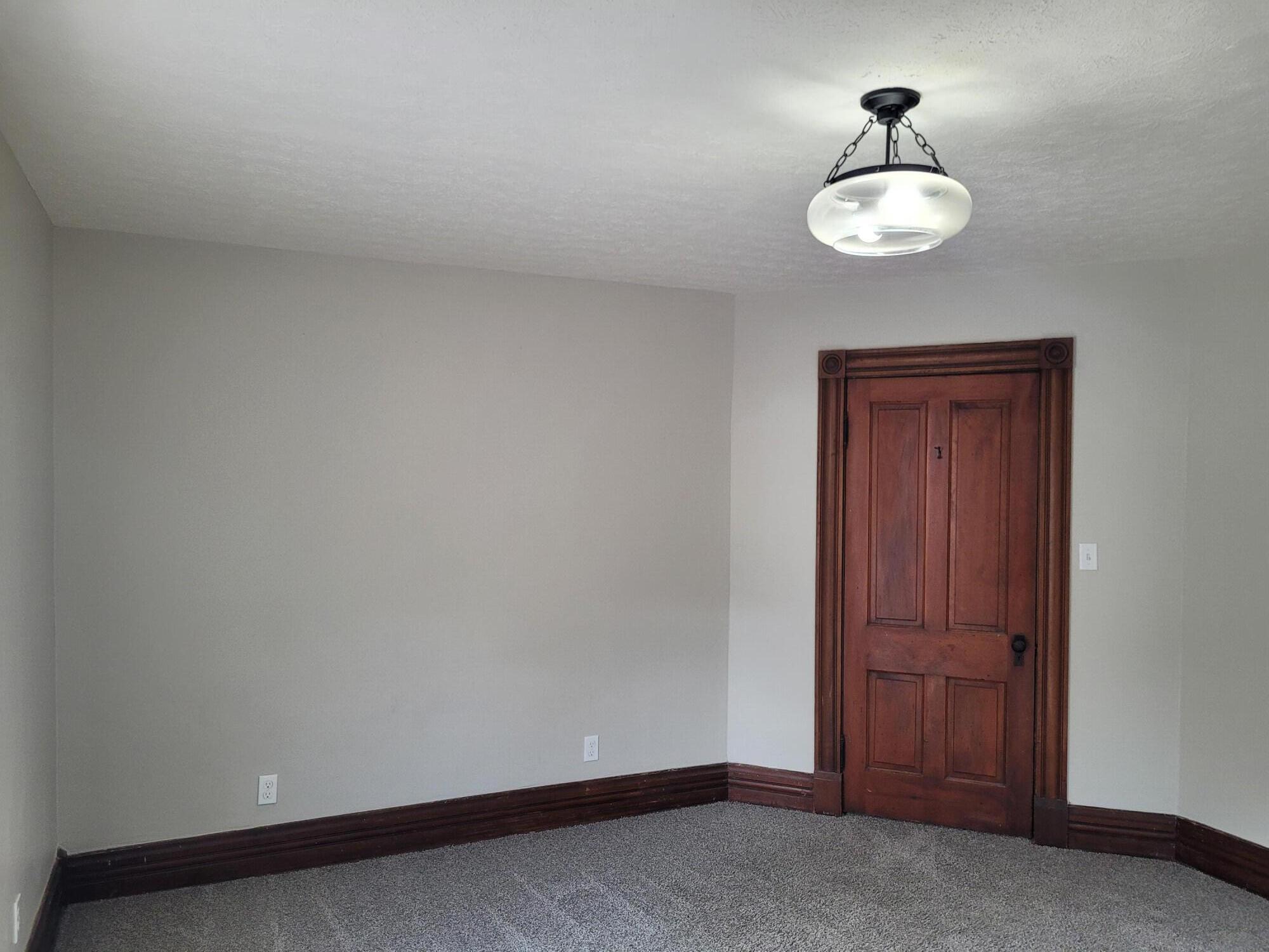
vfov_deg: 53.1
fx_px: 953
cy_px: 476
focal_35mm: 26
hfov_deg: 67.3
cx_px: 634
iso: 160
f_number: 1.8
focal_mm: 5.4
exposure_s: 1/120
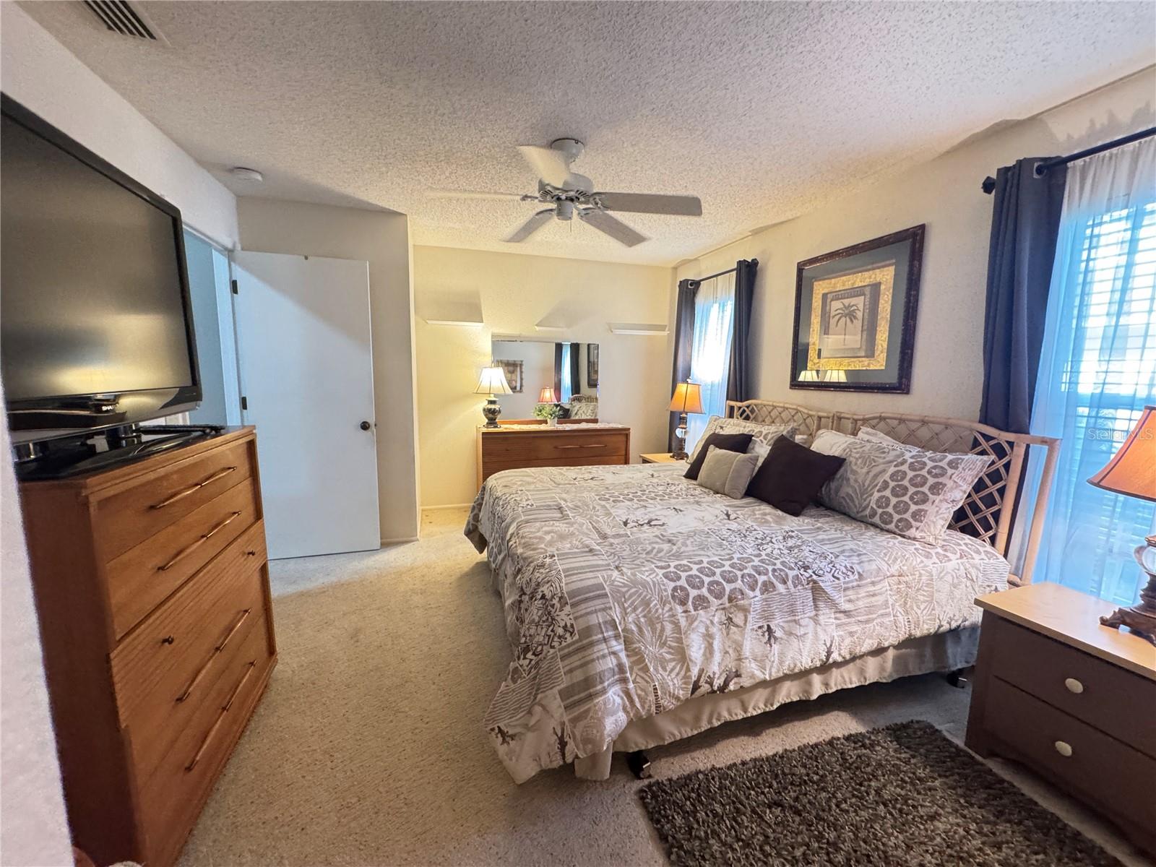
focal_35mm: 14
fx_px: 468
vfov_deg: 85.7
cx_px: 578
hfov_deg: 102.1
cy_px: 434
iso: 640
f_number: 2.2
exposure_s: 1/60
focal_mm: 2.22
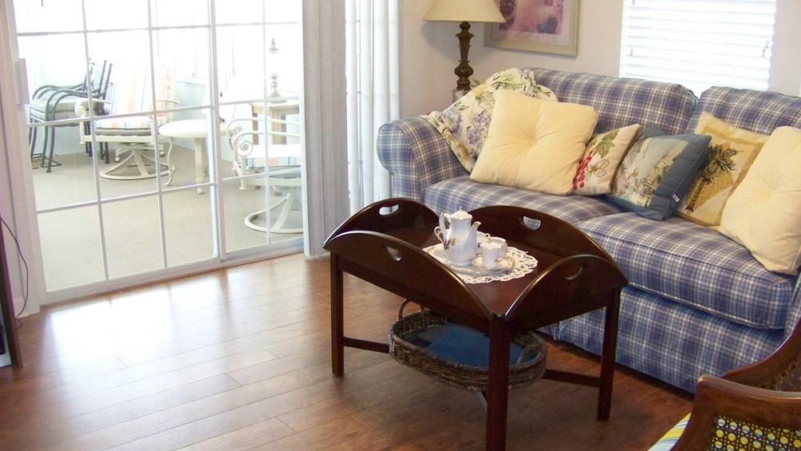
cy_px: 251
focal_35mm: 40
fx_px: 850
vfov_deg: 29.7
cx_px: 403
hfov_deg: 50.5
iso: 320
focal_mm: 5.85
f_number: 2.8
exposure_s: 1/30
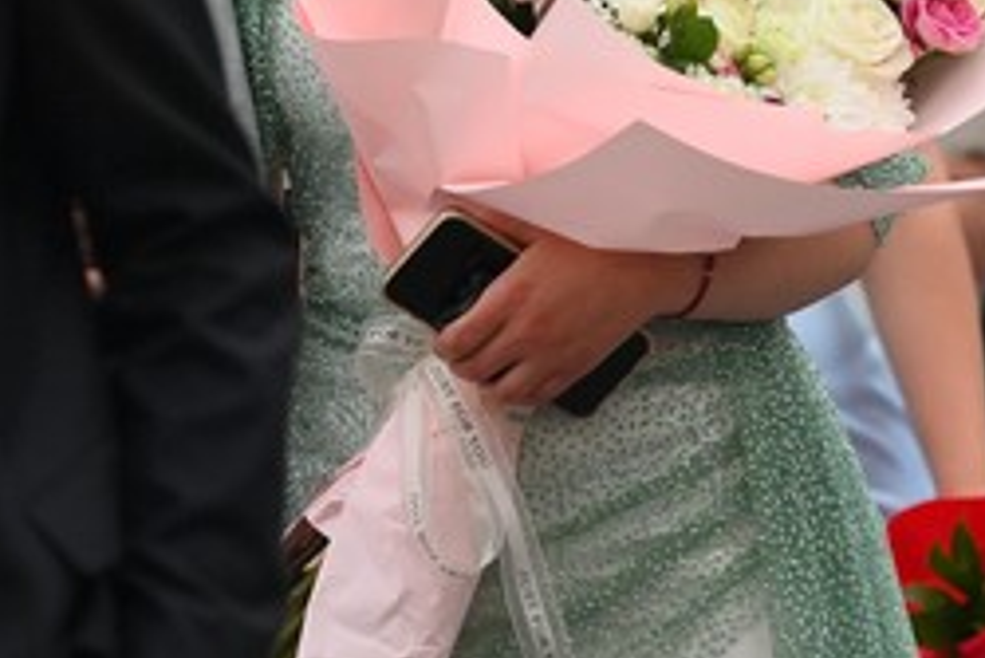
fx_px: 10950
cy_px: -341
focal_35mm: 400
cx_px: 335
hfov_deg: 5.1
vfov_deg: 3.4
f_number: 2.8
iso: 1600
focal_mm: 125
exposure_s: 1/1000
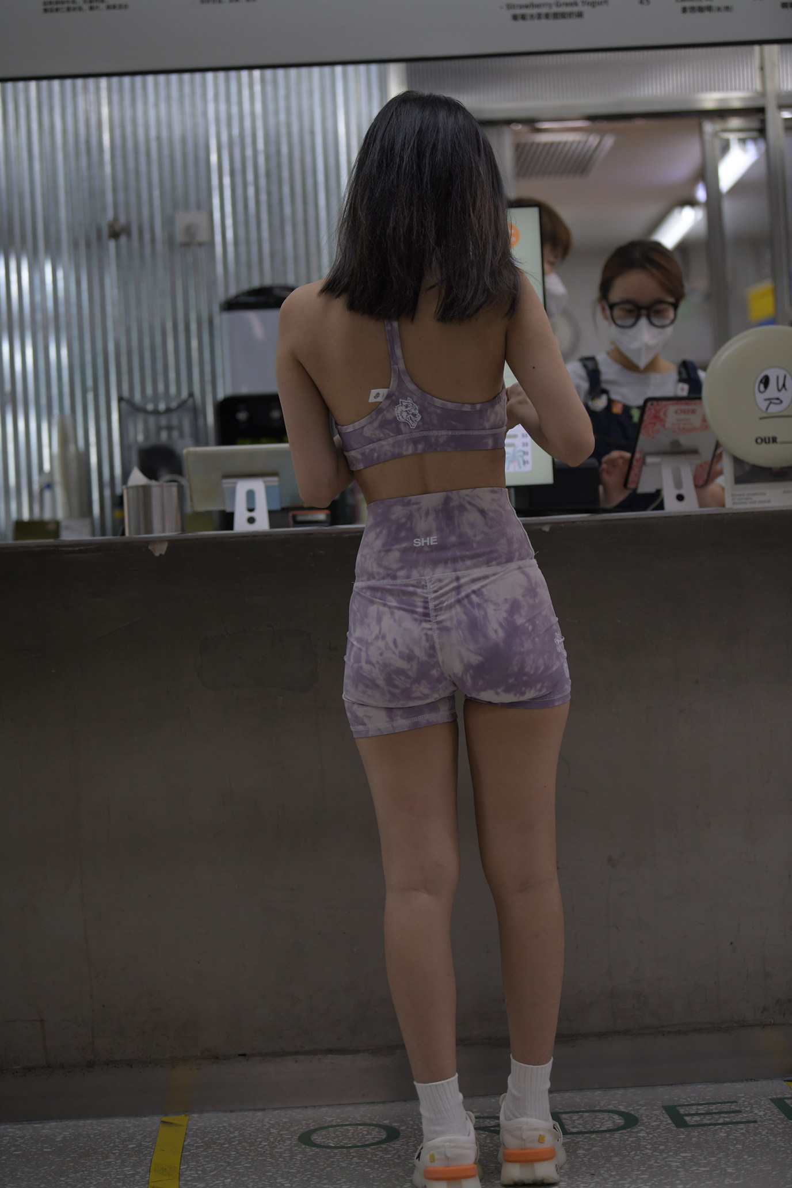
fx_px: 2310
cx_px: 396
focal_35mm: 70
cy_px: 594
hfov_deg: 19.5
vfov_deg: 28.8
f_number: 4
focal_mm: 70
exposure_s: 1/400
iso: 800
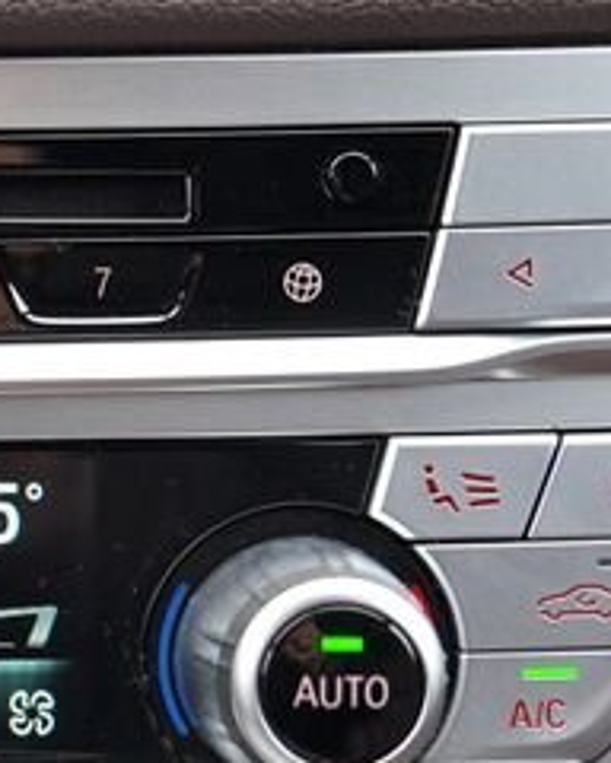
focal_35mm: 124
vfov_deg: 15.5
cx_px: -503
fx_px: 2803
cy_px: 299
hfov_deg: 11.5
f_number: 3.5
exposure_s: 1/60
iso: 640
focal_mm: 31
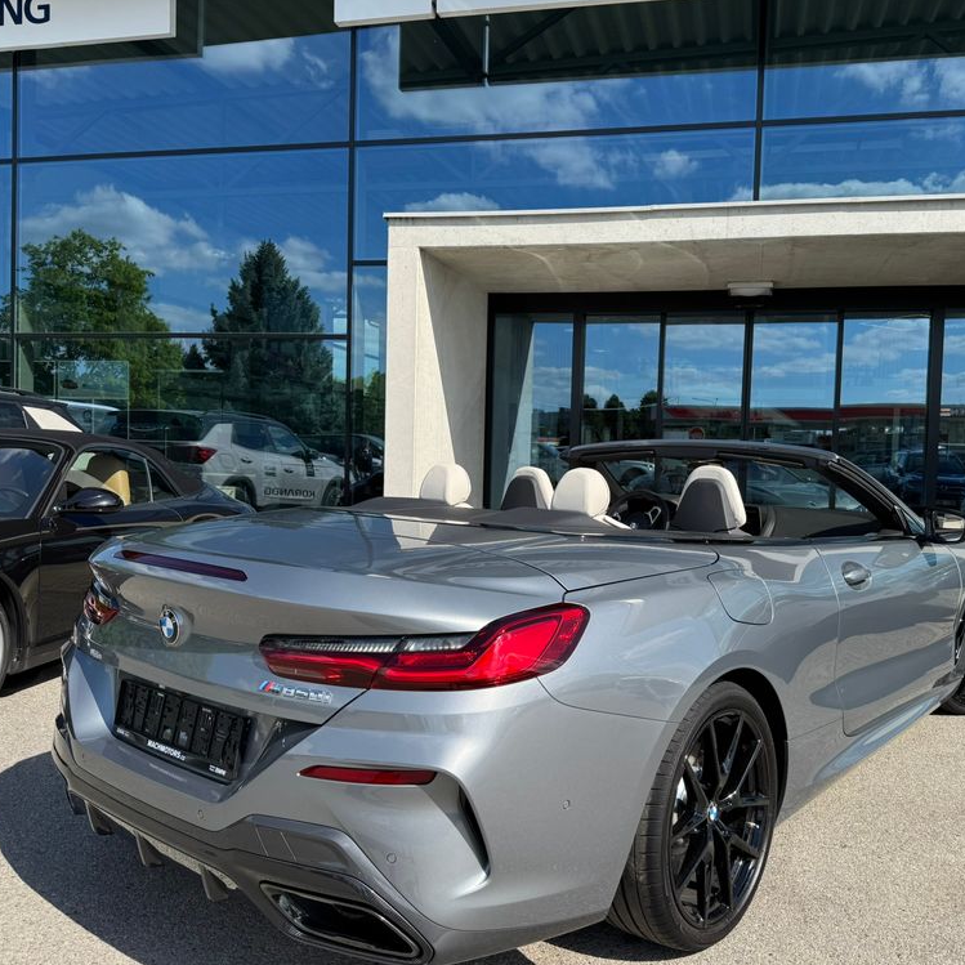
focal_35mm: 29
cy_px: 491
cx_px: 537
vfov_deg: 55.6
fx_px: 915
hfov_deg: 55.5
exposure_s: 1/3802
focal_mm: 6.76
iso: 80
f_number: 1.78
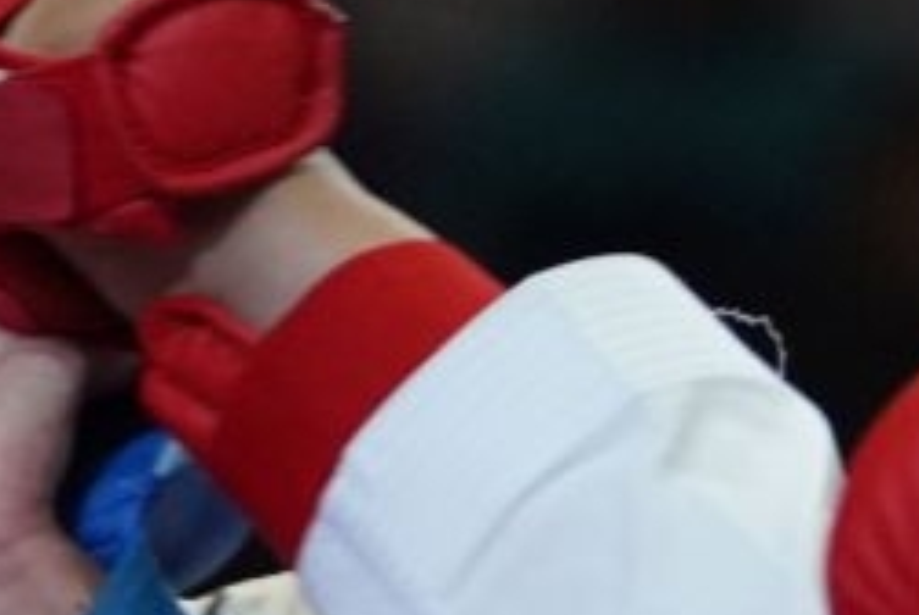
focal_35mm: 1225
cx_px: 1399
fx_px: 31307
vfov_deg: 1.1
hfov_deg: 1.7
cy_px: 1376
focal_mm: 171
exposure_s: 1/1000
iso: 3200
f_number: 2.8
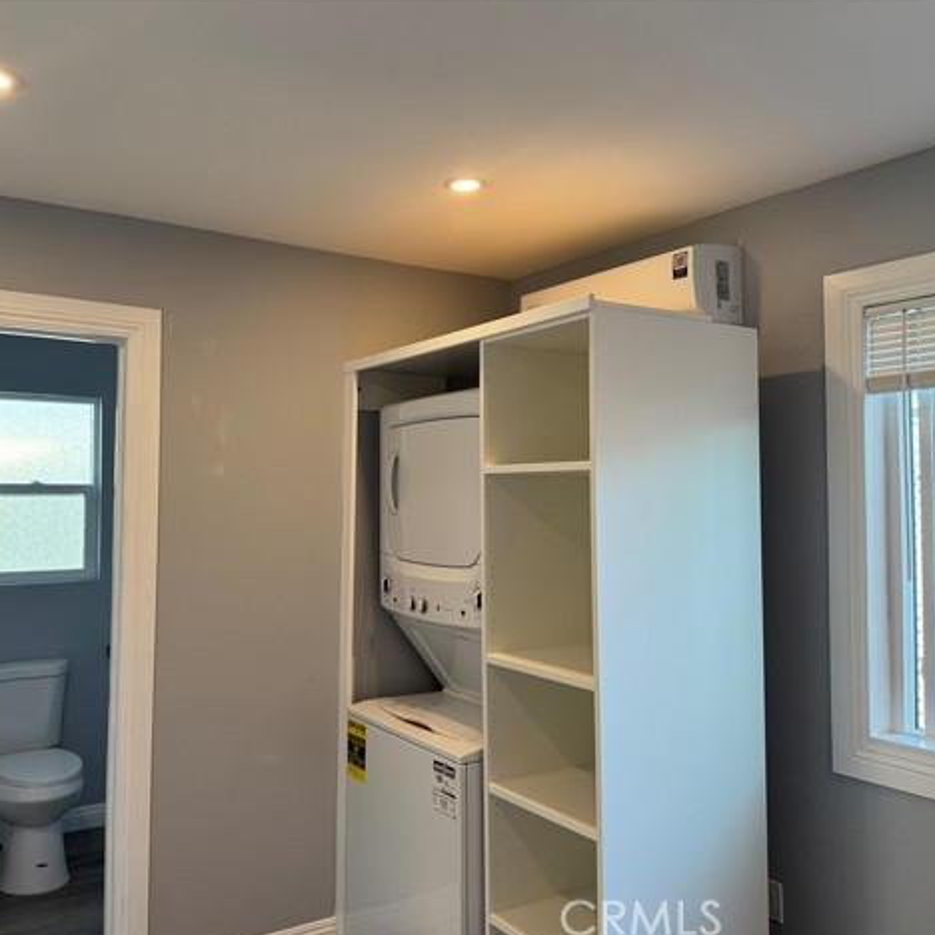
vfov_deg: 55.6
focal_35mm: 29
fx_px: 886
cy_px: 468
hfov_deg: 55.2
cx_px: 368
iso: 125
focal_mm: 6.76
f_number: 1.78
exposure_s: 1/120
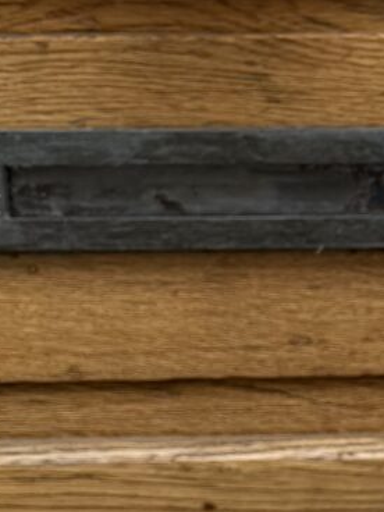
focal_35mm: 167
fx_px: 2470
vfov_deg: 11.8
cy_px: 131
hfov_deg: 7.8
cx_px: 1126
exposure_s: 1/440
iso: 80
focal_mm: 6.76
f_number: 1.78
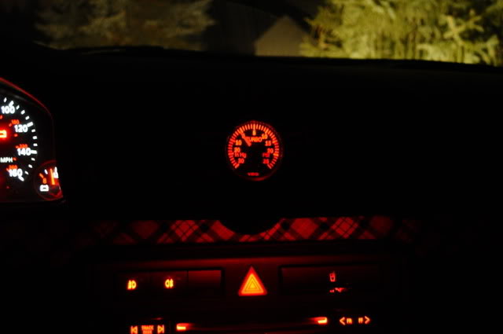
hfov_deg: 57.3
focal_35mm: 33
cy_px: 167
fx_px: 460
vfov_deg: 39.9
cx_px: 252
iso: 1600
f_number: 3.8
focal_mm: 22
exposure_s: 1.6
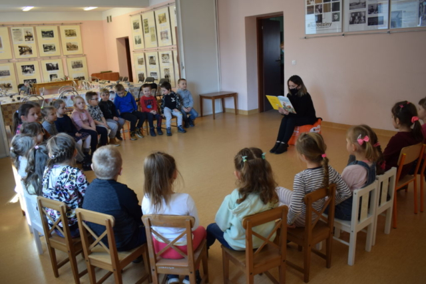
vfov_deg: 48.0
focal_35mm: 27
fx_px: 320
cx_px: 213
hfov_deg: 67.4
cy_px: 142
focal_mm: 18
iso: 400
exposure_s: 1/80
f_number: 4.5
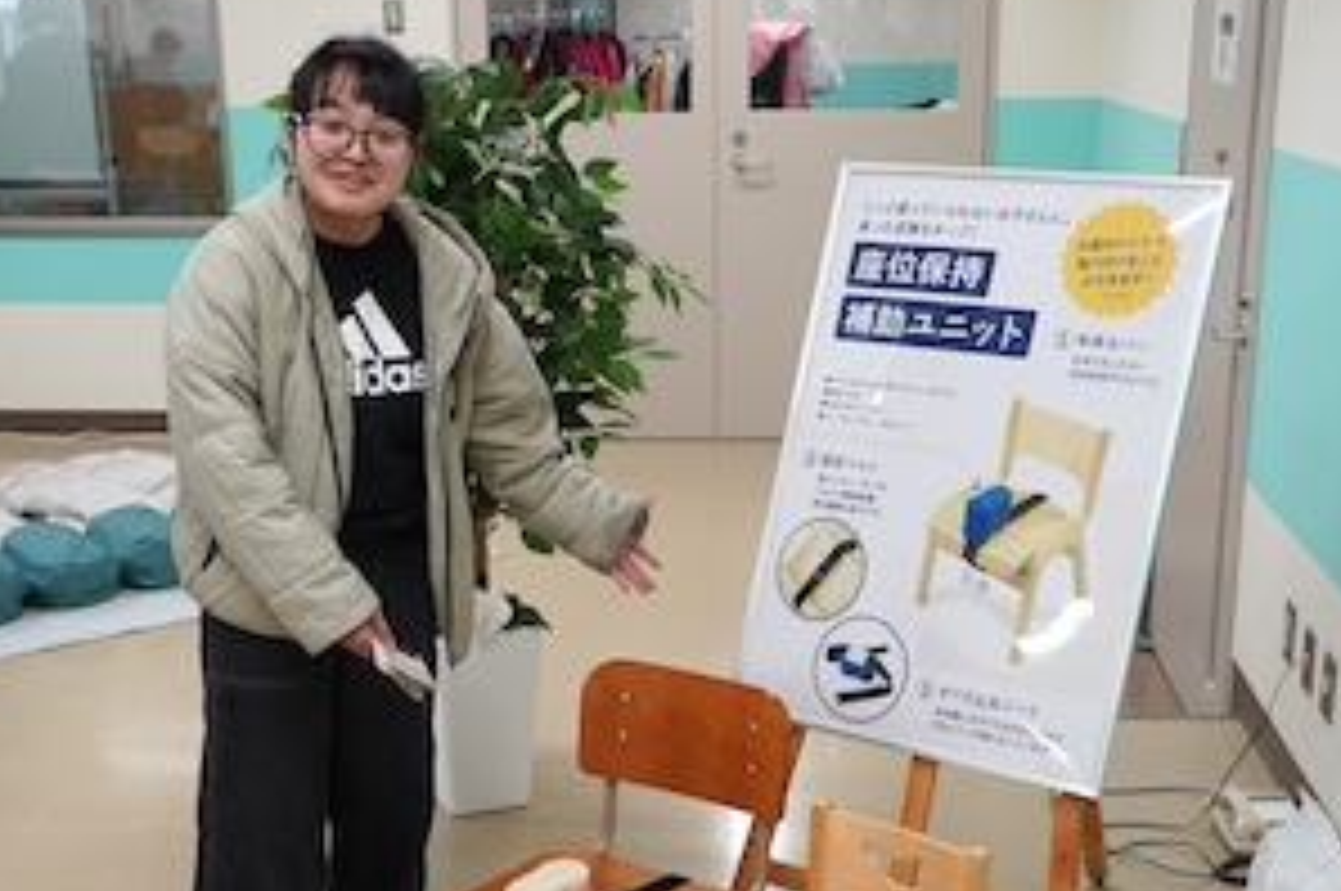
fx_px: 1749
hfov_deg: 41.9
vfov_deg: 28.4
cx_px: 644
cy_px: 610
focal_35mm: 47
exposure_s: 1/160
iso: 640
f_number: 4
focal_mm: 19
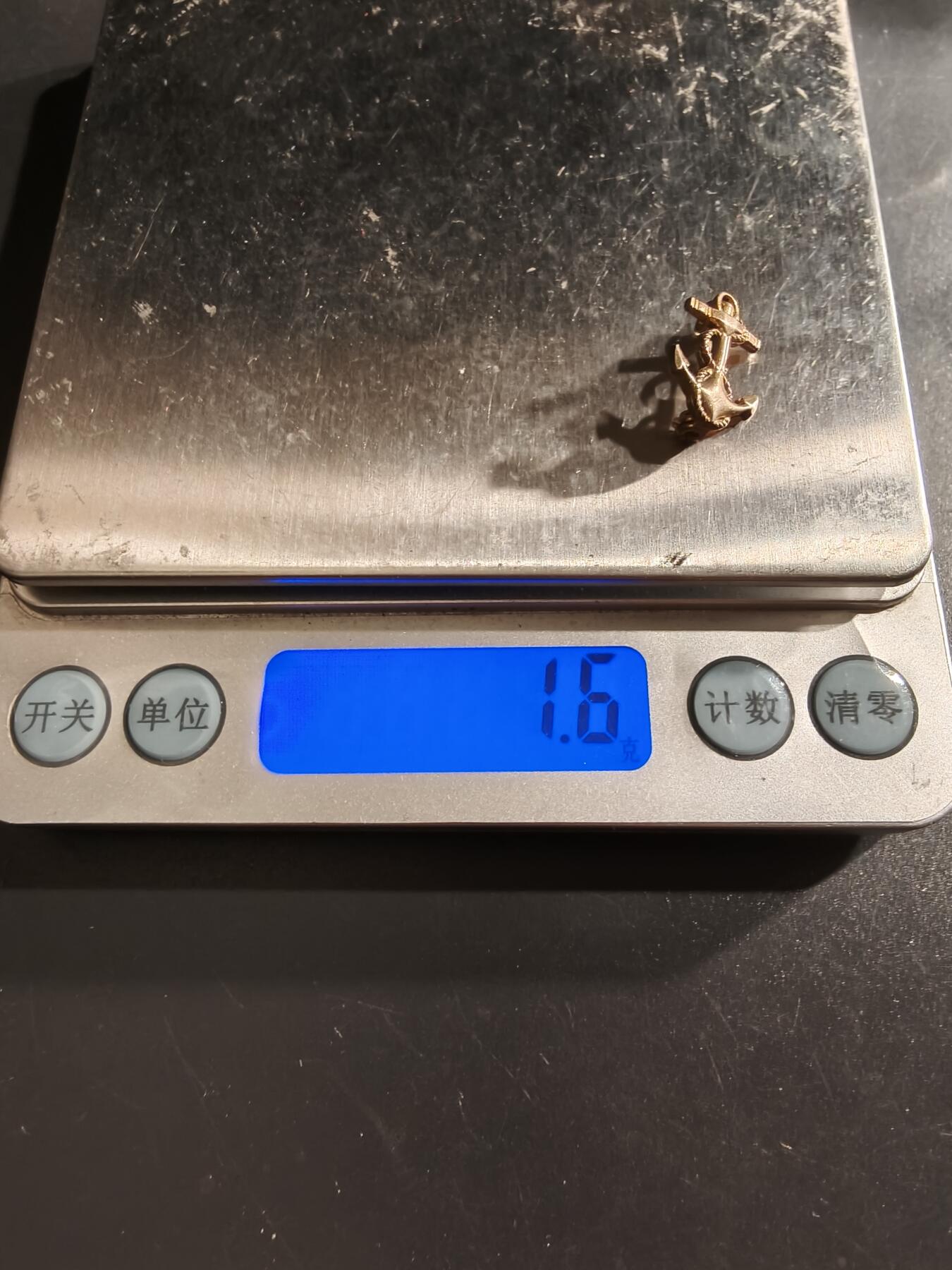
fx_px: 843
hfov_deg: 58.9
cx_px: 476
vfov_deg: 73.9
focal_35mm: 23
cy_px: 635
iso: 200
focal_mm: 2.32
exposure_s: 1/50
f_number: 2
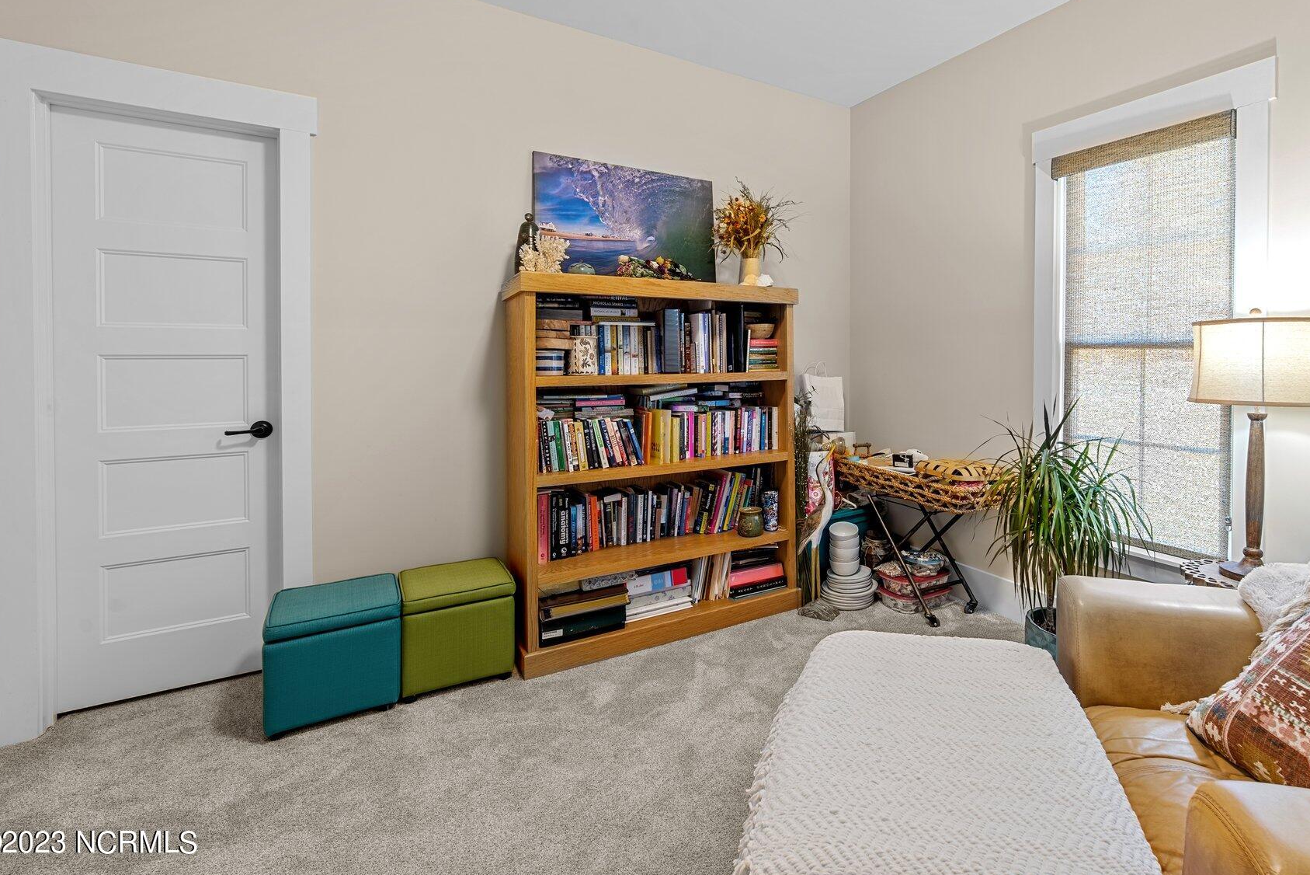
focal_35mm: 17
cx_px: 770
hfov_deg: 92.3
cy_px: 359
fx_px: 619
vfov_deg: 69.9
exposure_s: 4
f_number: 8
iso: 100
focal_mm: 14
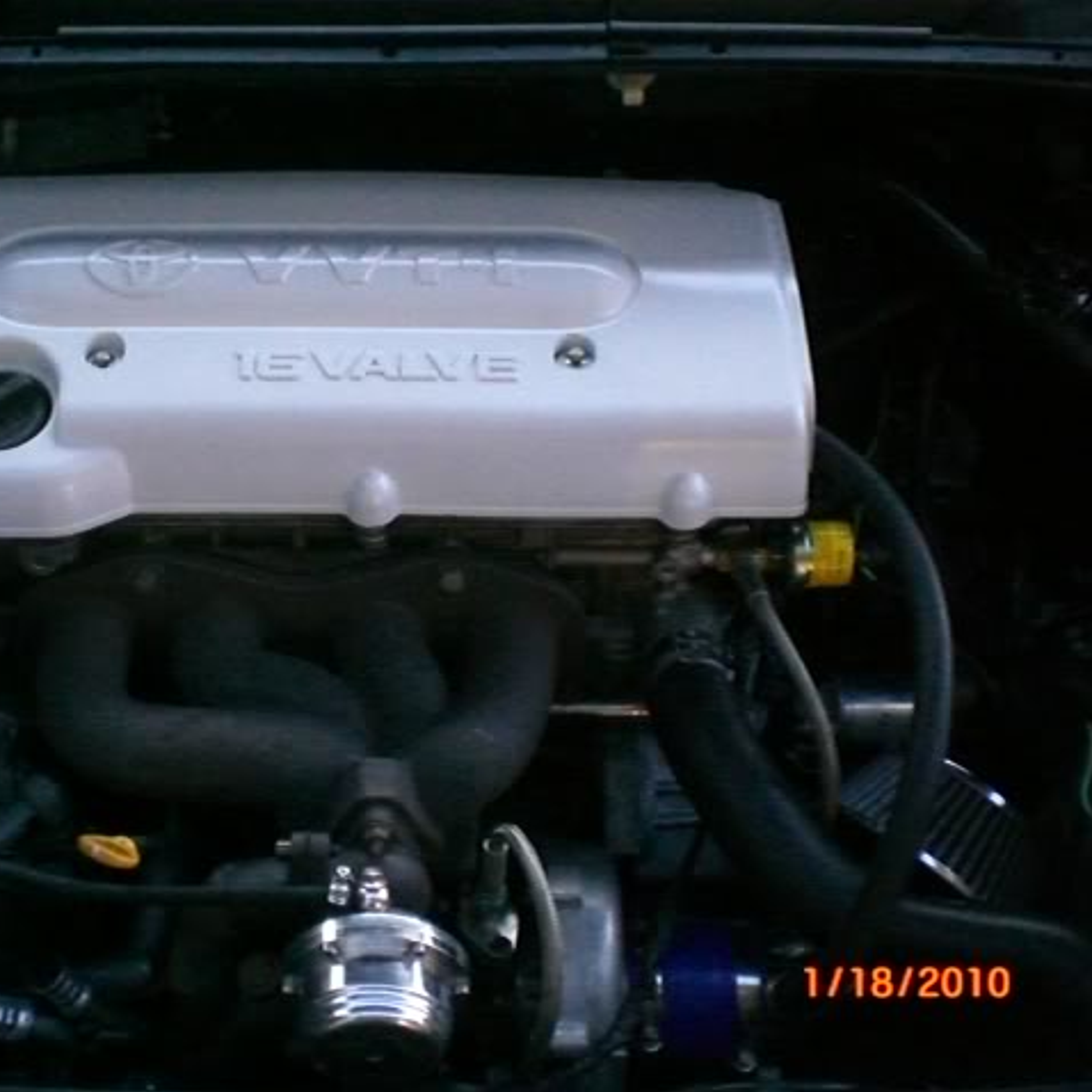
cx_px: 366
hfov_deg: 37.2
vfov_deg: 37.6
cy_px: 546
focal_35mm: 45
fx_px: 1606
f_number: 3.1
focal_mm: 6.3
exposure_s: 1/20
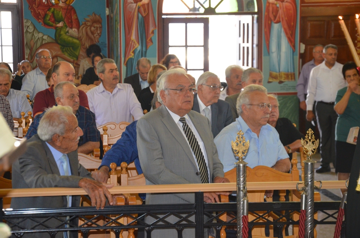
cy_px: 119
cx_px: 180
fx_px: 1272
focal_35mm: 128
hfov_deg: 16.1
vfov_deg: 10.7
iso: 2000
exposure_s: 1/60
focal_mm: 85
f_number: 6.3
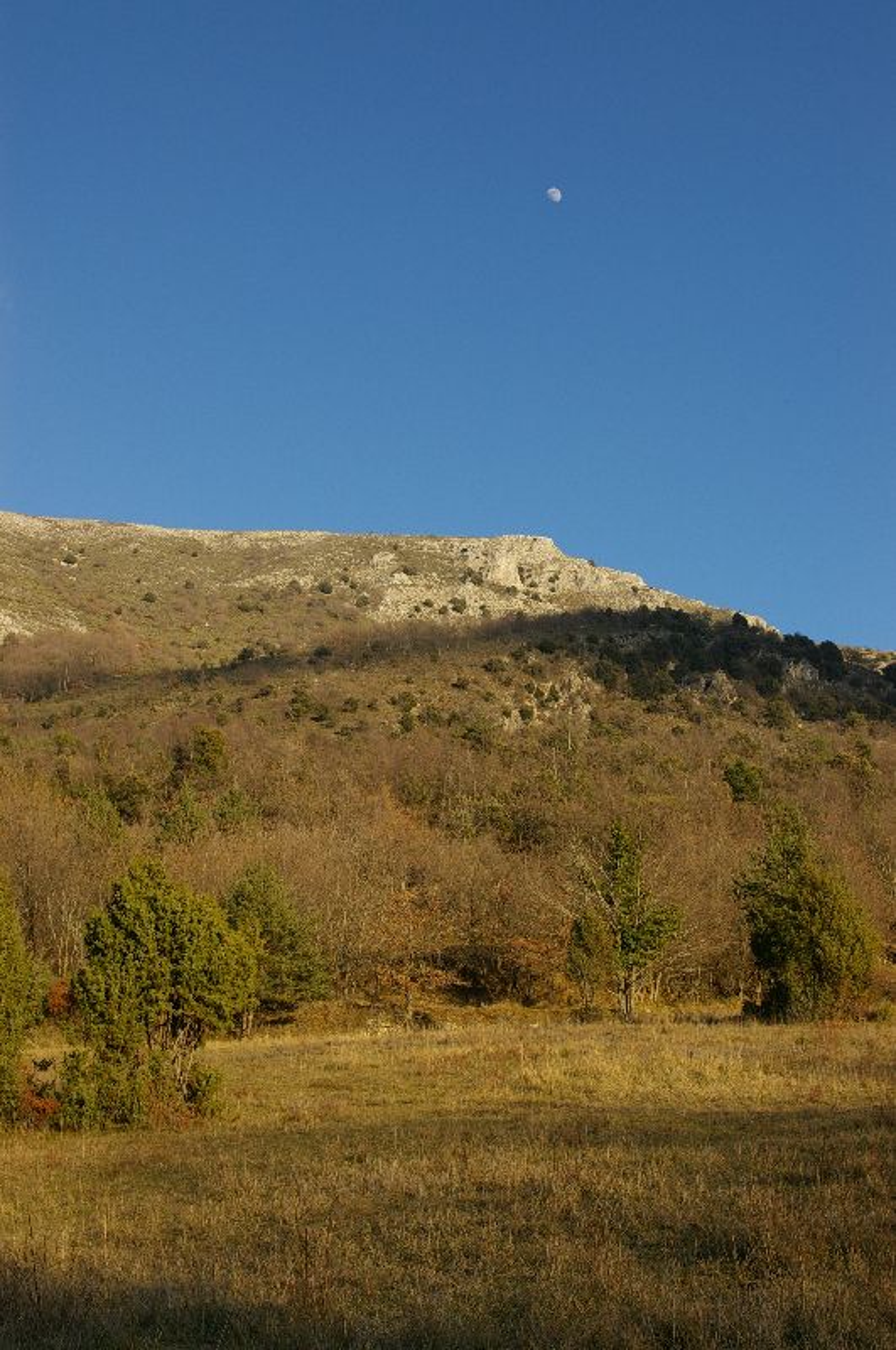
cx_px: 448
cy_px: 675
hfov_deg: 31.8
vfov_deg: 46.5
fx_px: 1573
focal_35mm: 42
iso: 200
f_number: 9
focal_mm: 28
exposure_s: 1/250
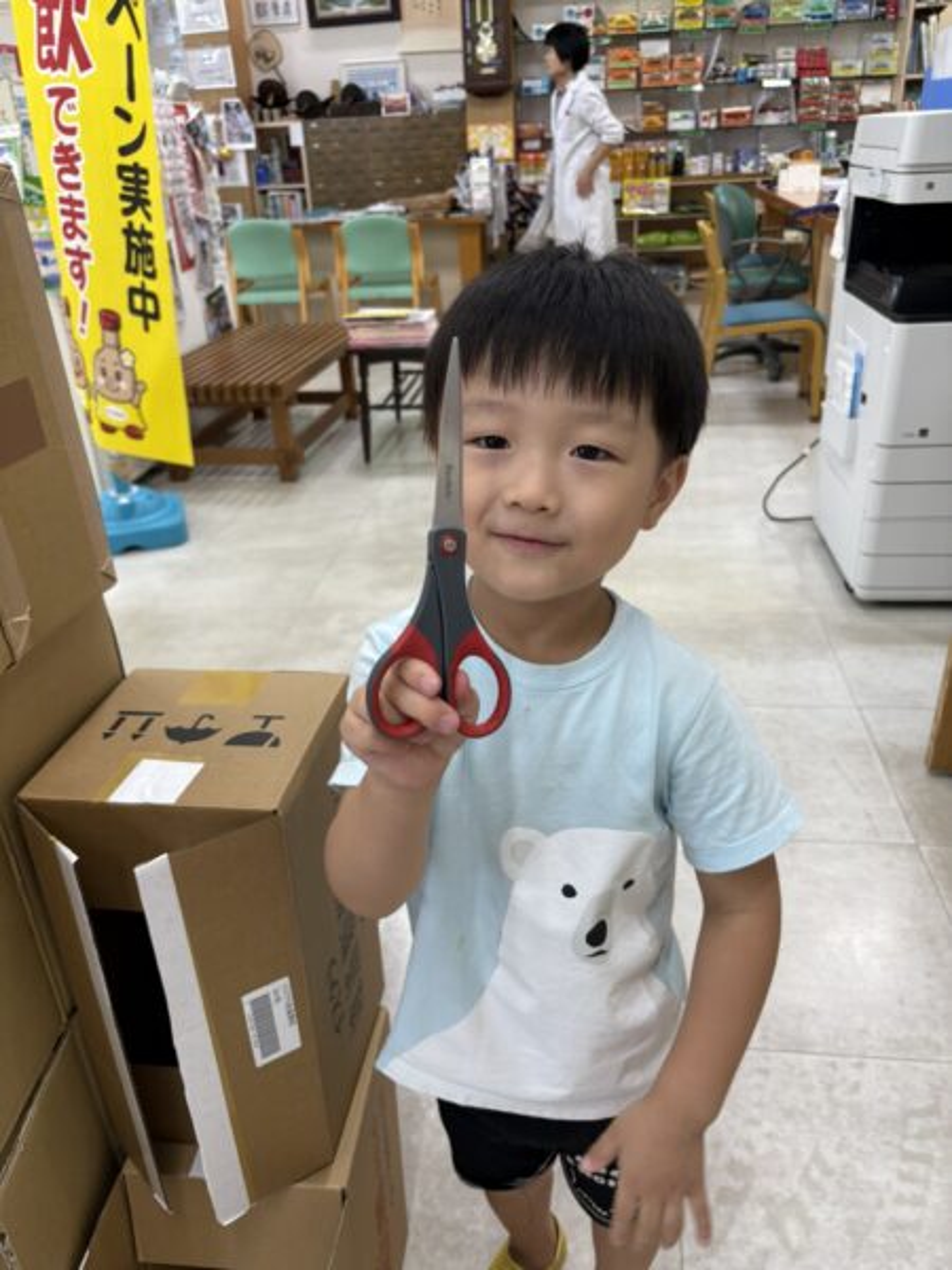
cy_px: 635
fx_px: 953
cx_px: 476
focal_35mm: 26
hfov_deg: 53.1
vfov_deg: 67.3
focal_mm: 5.96
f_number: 1.6
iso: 80
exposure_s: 1/100
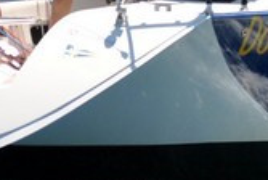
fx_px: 4825
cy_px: -72
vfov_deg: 2.1
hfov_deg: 3.2
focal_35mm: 647
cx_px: 379
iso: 100
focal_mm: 90
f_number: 5.6
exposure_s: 1/500
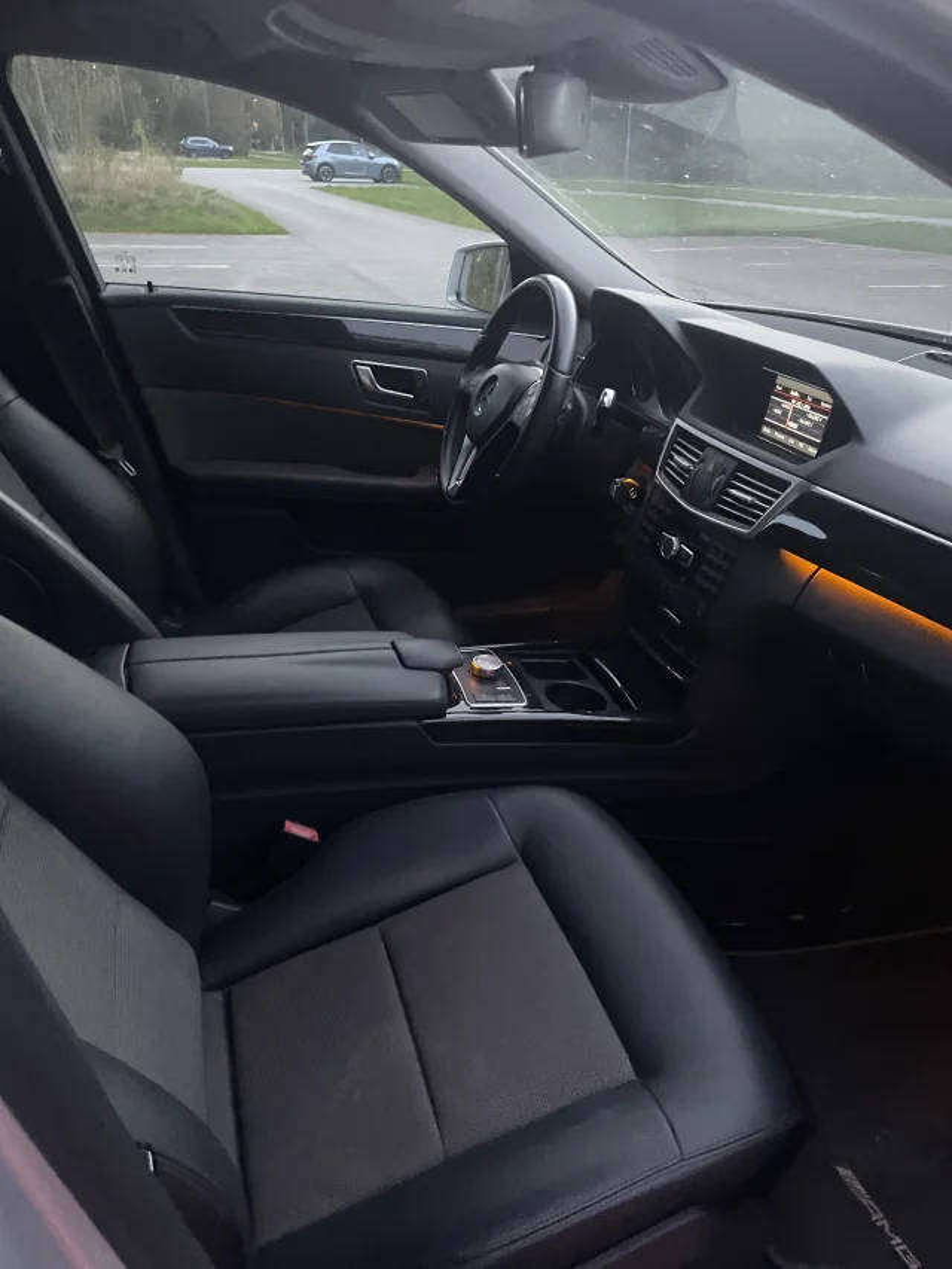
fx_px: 953
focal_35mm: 26
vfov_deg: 67.3
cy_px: 634
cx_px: 476
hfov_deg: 53.1
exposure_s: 1/27
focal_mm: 4.2
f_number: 1.6
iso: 1000
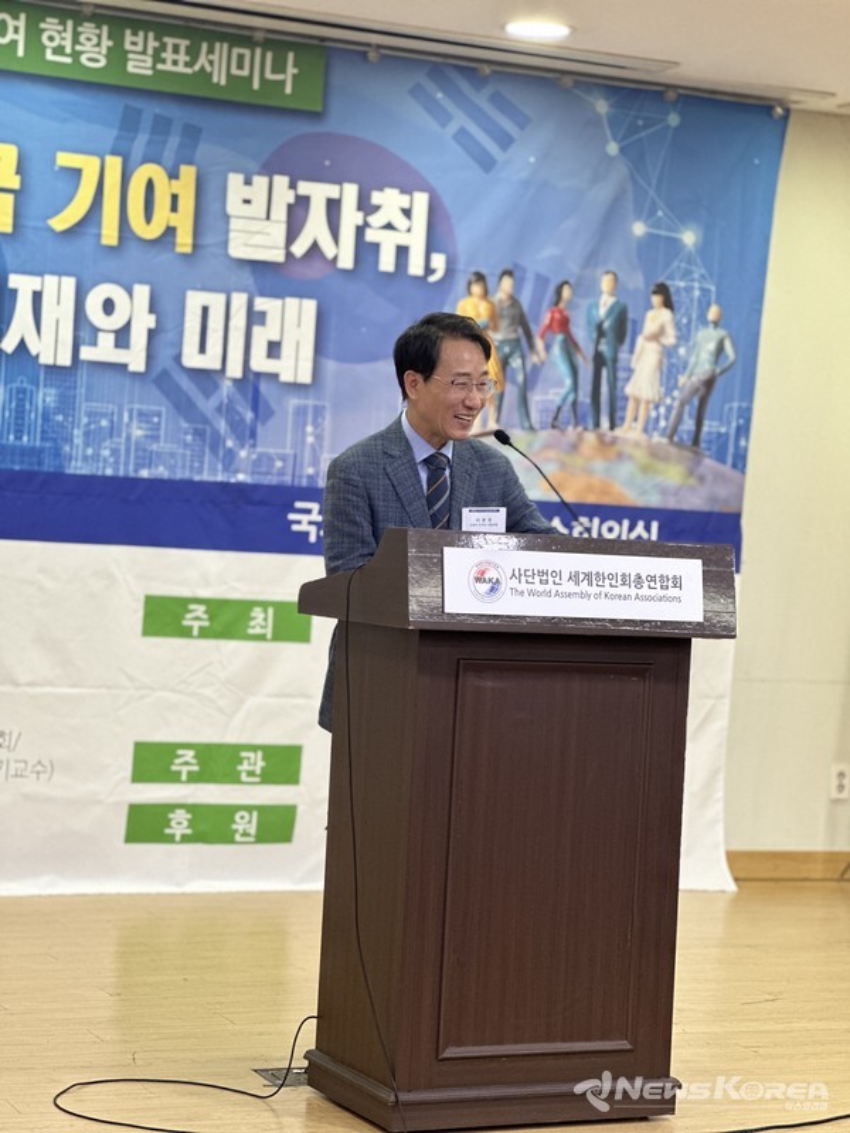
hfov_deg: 19.1
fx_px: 2521
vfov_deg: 25.3
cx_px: 425
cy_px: 566
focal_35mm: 77
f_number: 2.8
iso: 250
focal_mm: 9
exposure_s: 1/40
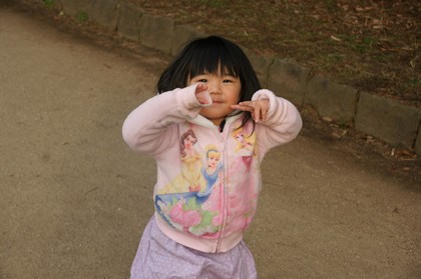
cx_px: 210
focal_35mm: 75
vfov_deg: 18.1
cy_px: 140
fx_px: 876
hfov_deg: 27.0
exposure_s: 1/250
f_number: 6.3
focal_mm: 50
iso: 200
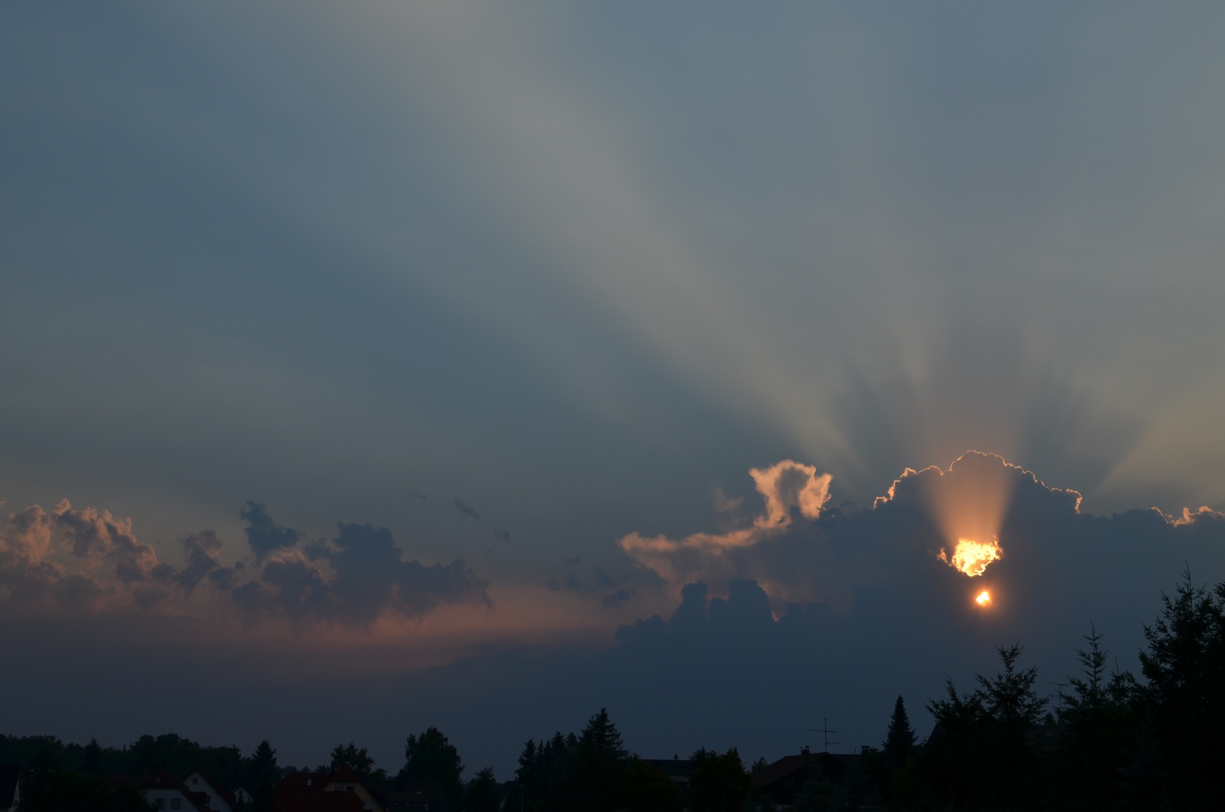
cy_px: 406
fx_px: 1783
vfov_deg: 25.6
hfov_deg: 37.9
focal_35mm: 52
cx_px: 612
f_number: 5.6
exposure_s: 1/640
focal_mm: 35
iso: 100
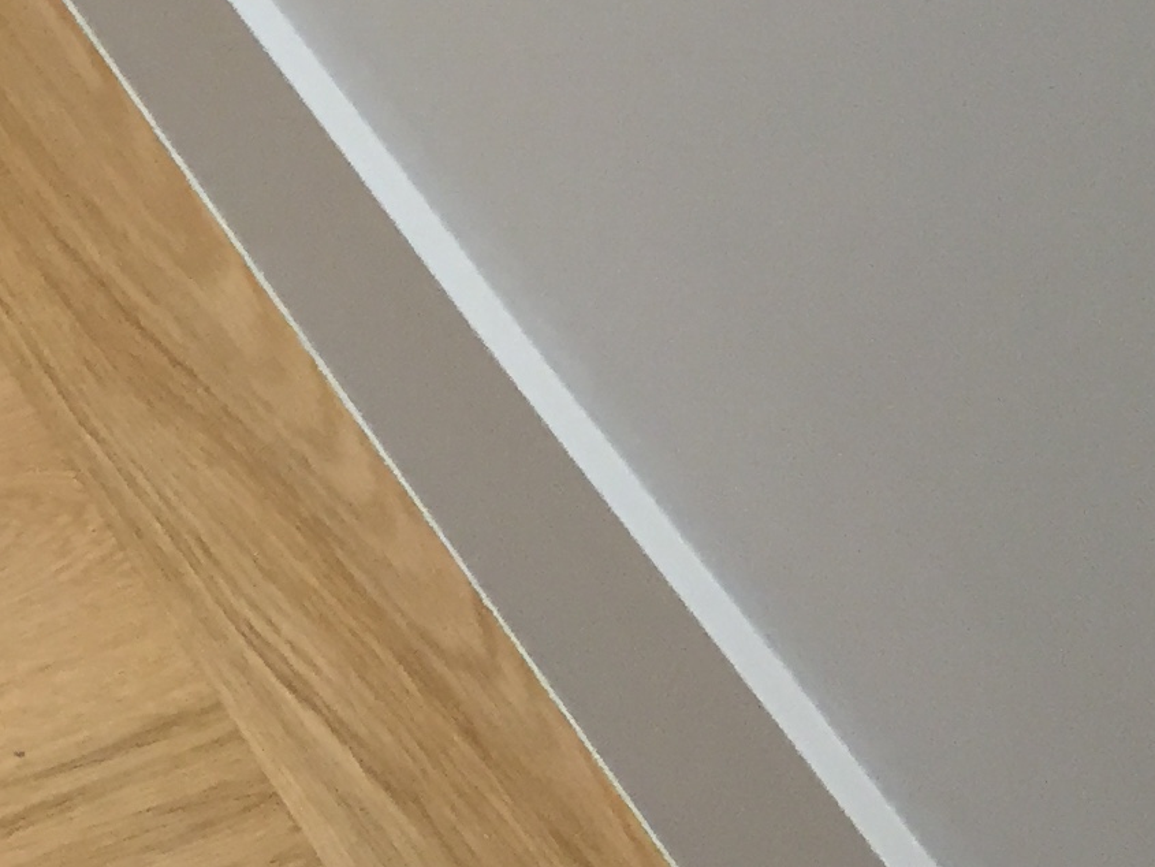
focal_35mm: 112
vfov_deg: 13.2
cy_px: 211
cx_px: -744
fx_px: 3738
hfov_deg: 15.7
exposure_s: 1/33
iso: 50
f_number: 2.2
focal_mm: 4.15
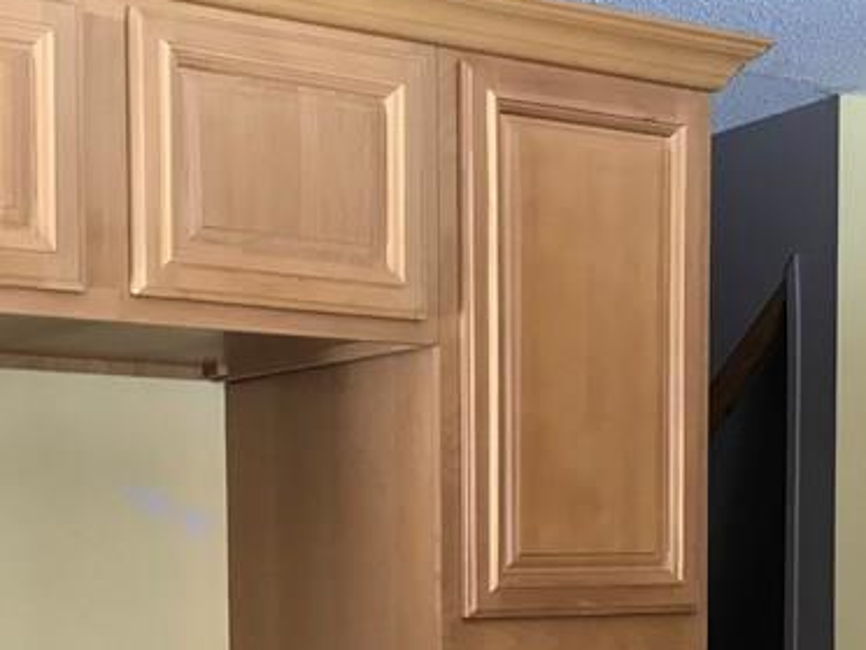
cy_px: 711
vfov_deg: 18.4
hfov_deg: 25.3
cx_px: 447
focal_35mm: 77
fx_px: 1926
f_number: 1.8
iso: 25
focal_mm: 3.99
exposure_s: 1/30
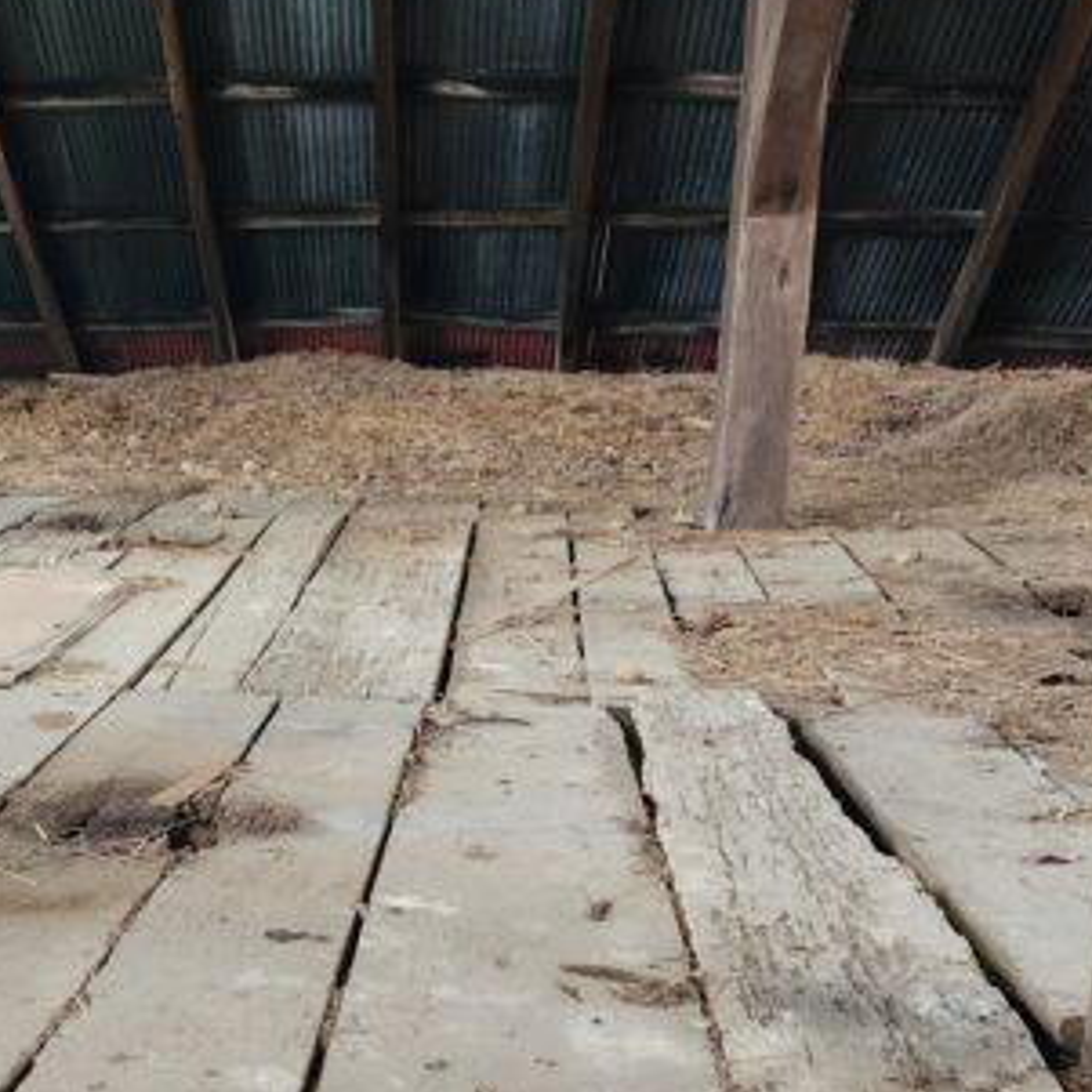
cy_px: 631
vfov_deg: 31.6
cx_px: 36
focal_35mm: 54
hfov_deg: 29.8
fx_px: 1927
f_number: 1.8
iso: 500
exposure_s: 1/60
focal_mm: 6.4
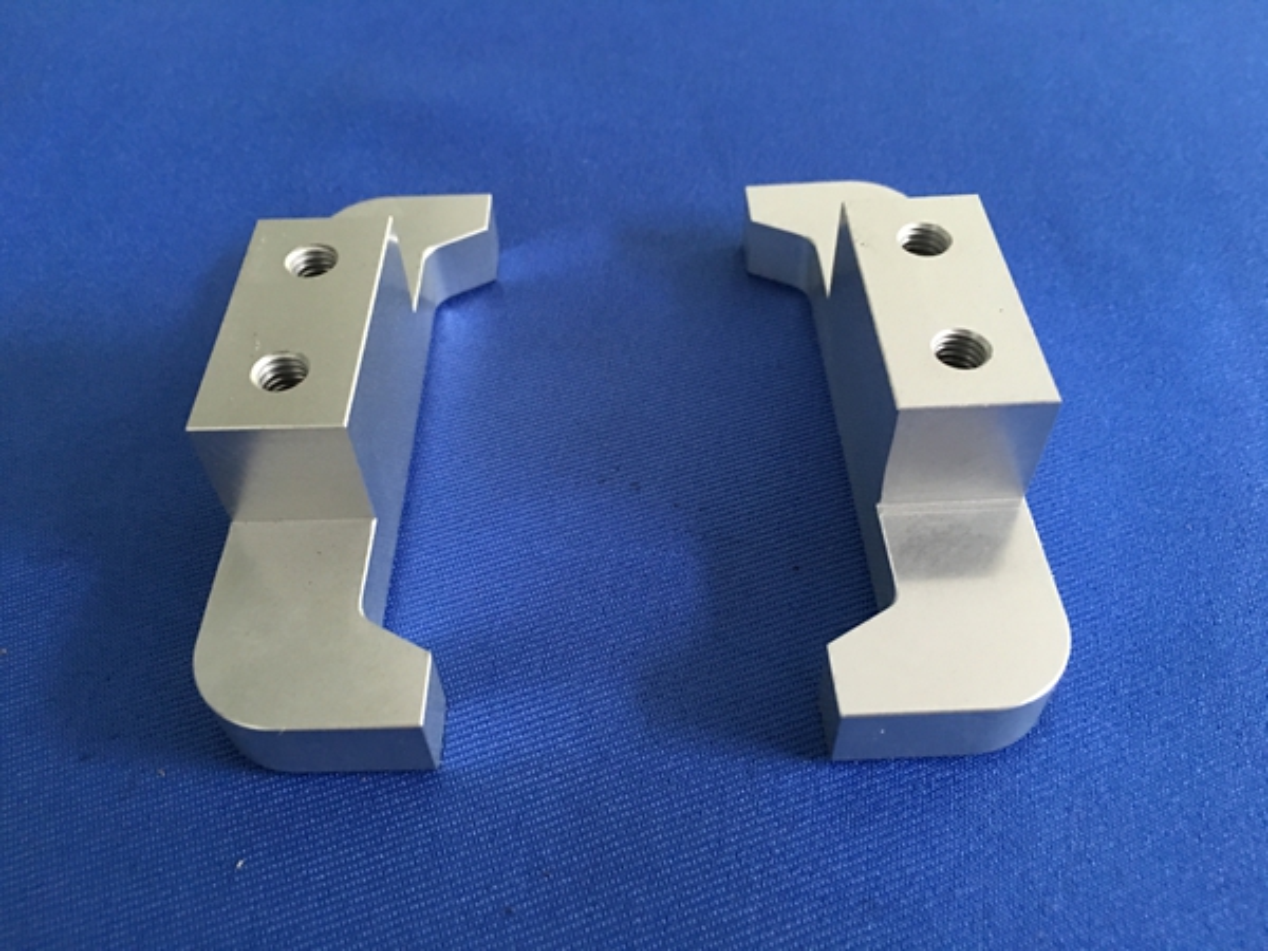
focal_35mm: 29
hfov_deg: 61.7
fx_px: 1062
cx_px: 634
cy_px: 476
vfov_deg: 48.2
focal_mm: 4.15
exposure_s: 1/8
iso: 125
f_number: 2.2
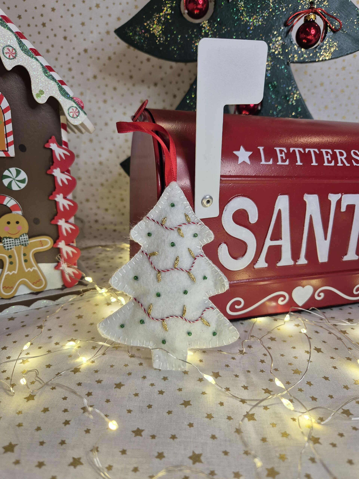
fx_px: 318
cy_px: 240
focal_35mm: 23
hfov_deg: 58.9
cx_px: 180
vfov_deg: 73.9
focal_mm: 5.4
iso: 100
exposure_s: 1/100
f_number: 1.8
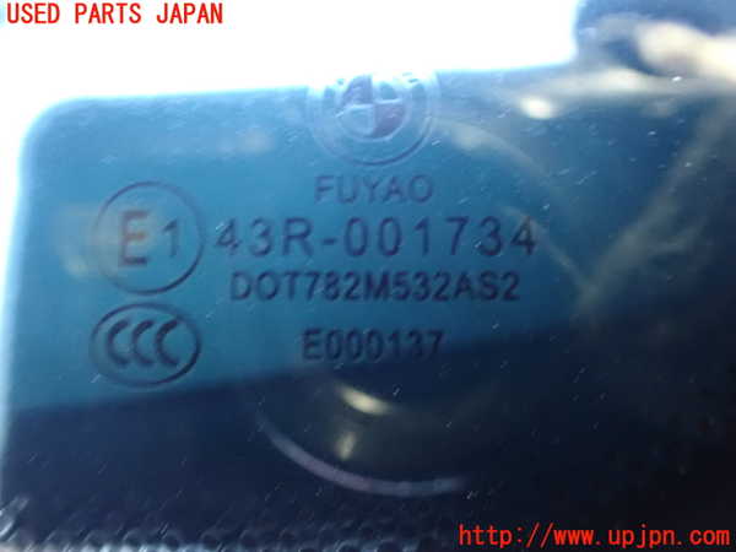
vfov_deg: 46.8
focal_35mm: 30
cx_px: 368
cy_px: 276
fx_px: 638
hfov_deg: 60.0
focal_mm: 5.4
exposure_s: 1/13
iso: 1600
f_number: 2.3
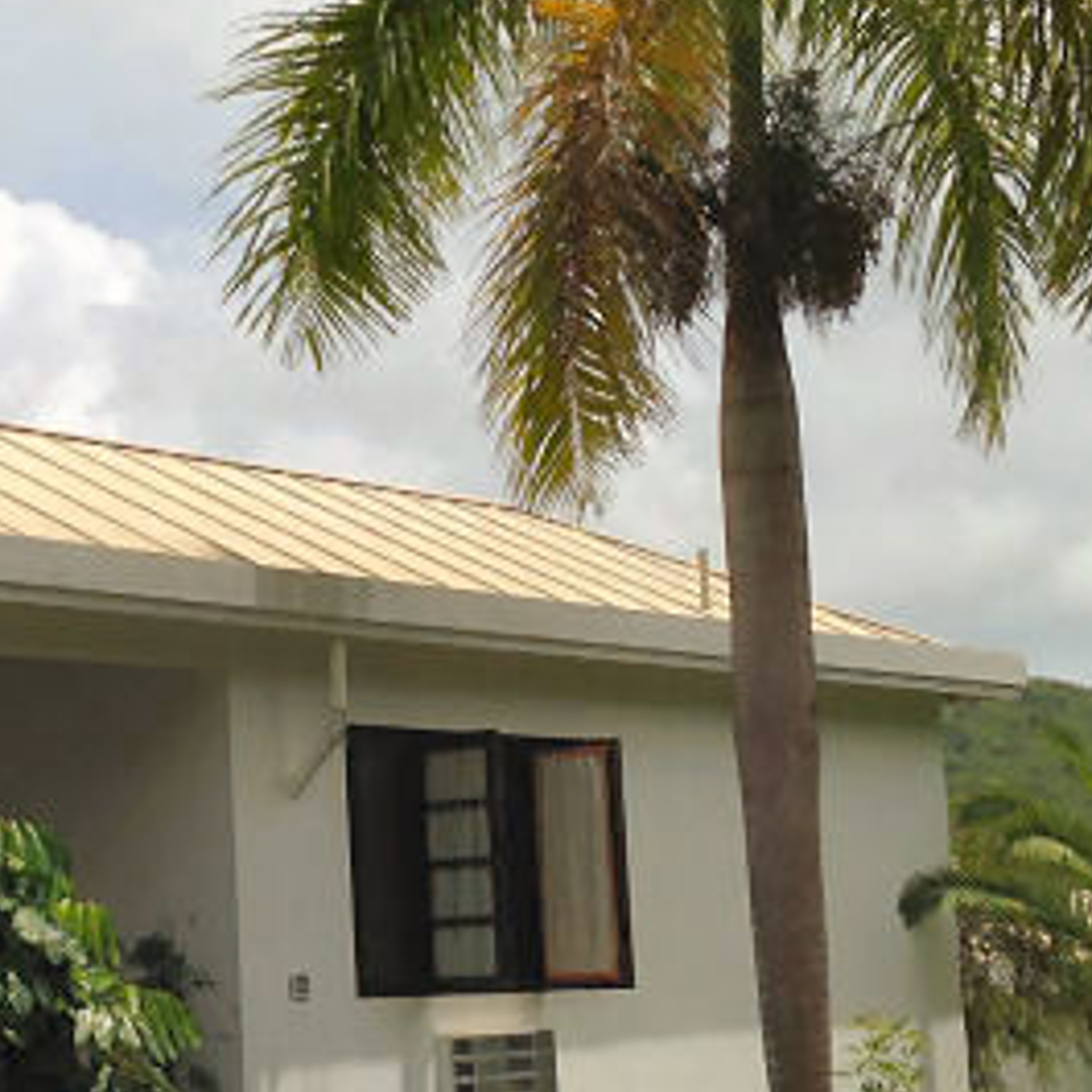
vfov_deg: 19.7
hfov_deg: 19.3
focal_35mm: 88
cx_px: 91
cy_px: 618
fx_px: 3141
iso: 50
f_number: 2.4
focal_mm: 4.12
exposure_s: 1/2710
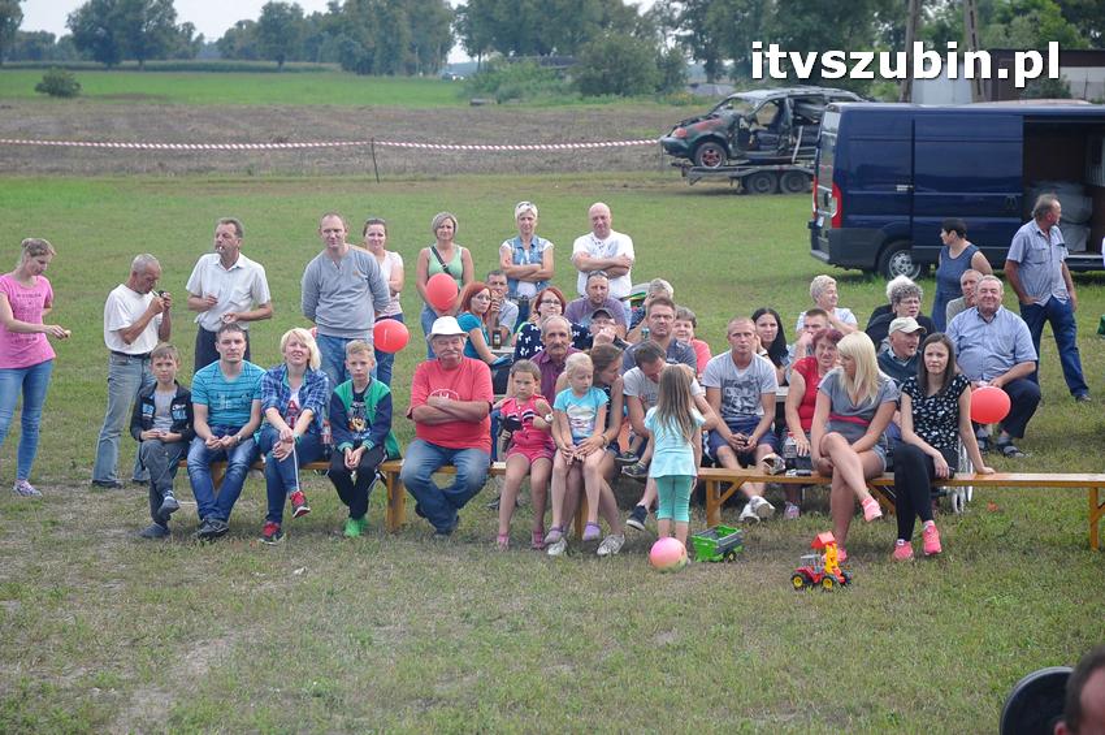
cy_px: 368
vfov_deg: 13.0
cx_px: 552
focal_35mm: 105
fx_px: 3220
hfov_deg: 19.5
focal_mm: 70
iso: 800
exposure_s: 1/400
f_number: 5
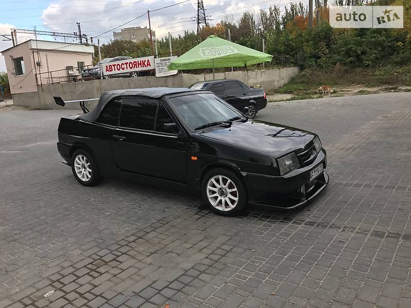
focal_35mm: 28
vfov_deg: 49.7
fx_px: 332
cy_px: 154
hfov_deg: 63.4
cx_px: 206
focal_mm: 4
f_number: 1.8
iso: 20
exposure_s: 1/391
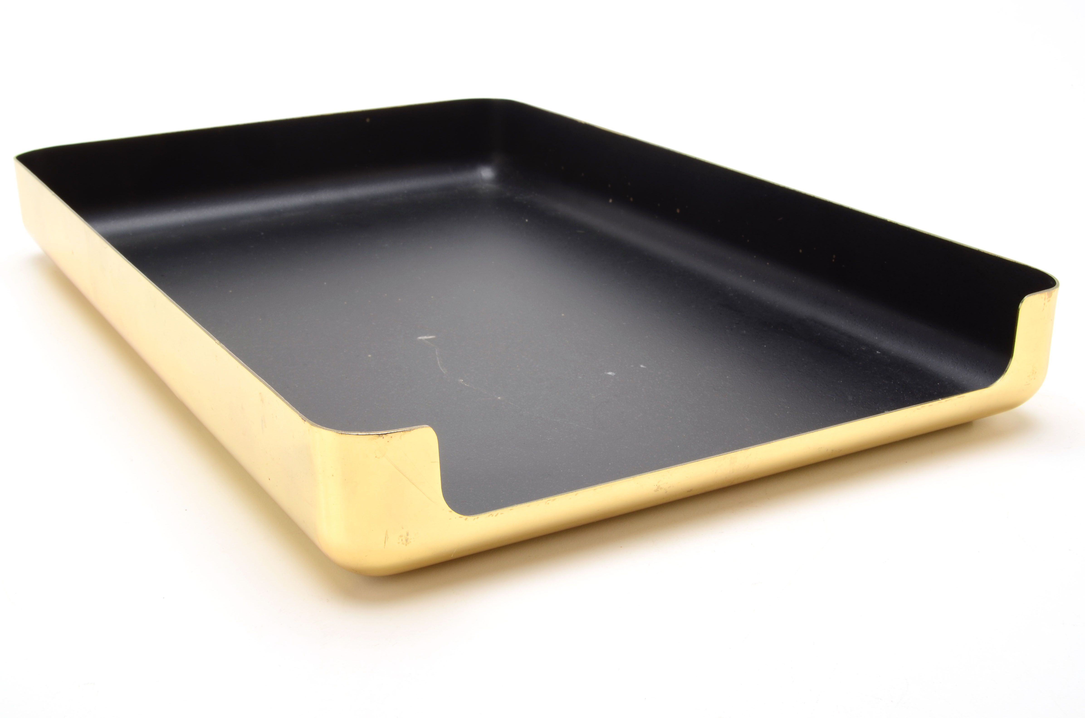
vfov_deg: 27.9
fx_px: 1444
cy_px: 359
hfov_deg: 41.2
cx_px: 542
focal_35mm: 48
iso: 100
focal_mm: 32
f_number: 20
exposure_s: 1/160
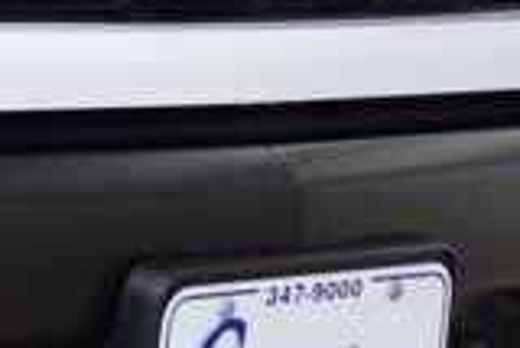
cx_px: -234
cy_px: 366
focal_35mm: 270
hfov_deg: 7.5
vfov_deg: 5.1
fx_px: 3903
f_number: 6.3
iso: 500
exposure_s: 1/15
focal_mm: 45
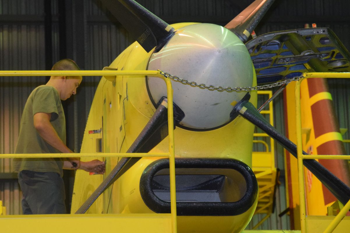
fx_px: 2039
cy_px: 85
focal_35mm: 210
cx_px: 140
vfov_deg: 6.6
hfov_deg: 9.8
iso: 2800
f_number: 5.6
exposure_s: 1/60
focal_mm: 105
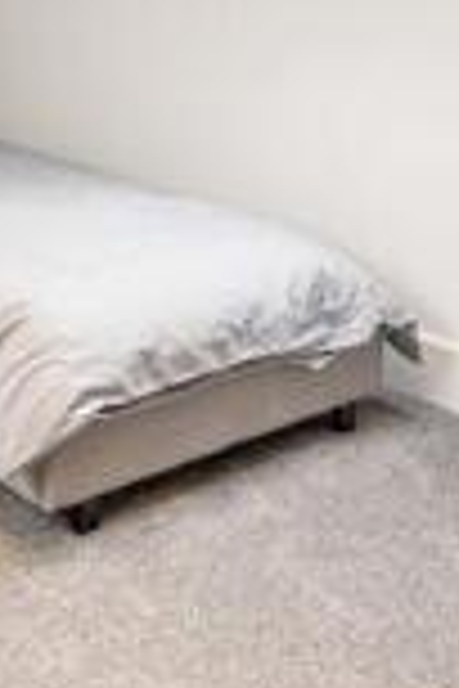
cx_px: -151
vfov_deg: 30.0
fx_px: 1147
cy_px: -65
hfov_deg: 20.5
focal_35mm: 60
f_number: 5
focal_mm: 14
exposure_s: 1/60
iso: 250
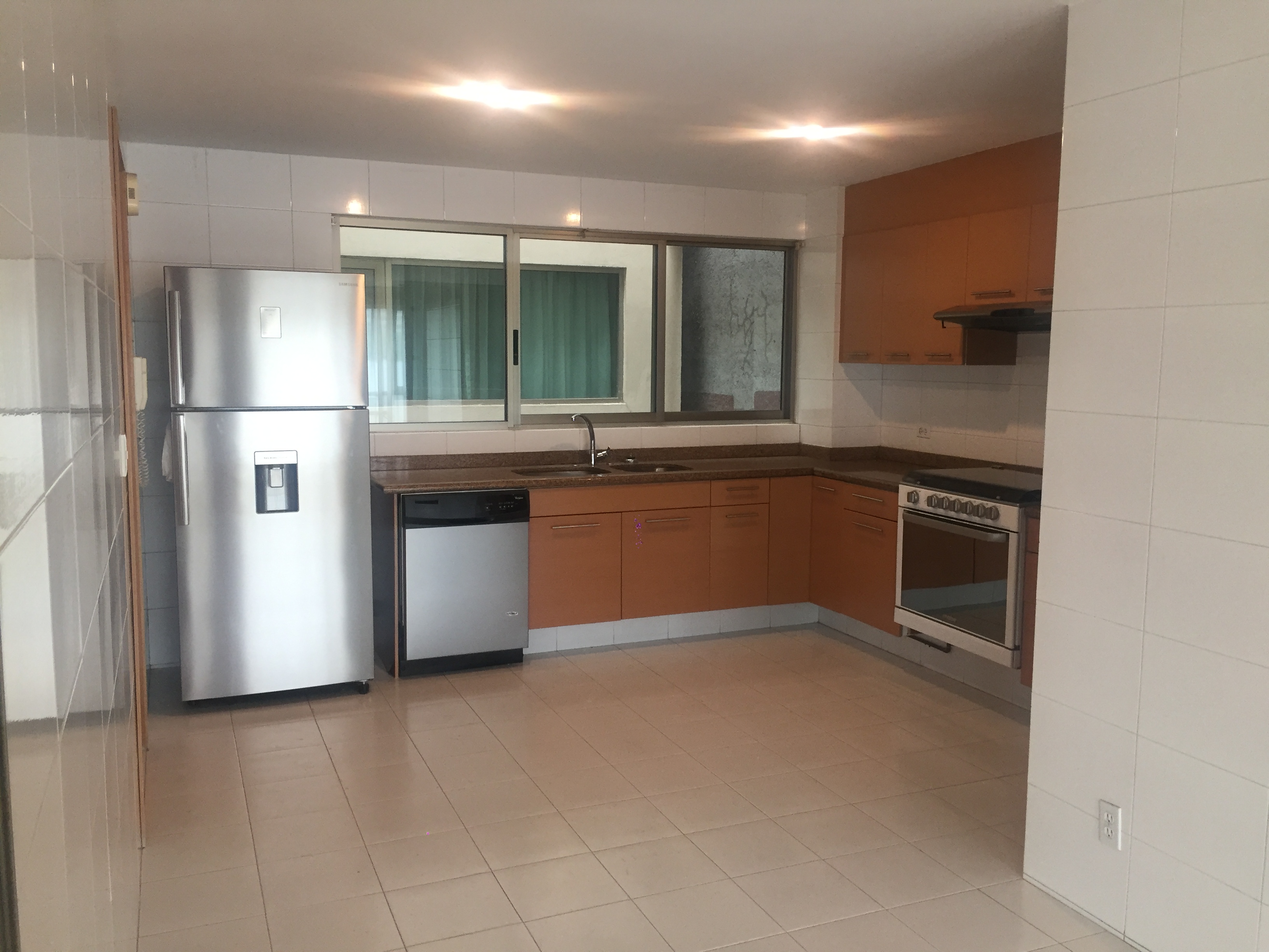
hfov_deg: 61.7
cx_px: 634
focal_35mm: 29
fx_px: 1063
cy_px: 476
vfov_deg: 48.2
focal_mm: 4.15
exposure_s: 1/30
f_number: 2.2
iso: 50
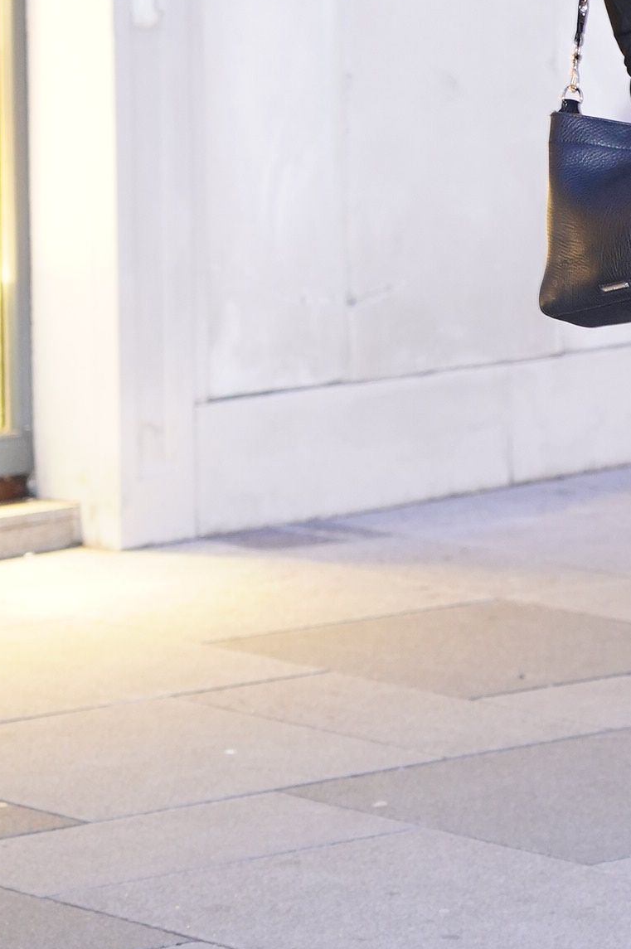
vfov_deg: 10.0
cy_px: 240
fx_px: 5401
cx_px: 716
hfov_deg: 6.7
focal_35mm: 205
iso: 2500
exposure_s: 1/40
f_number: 4
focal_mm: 78
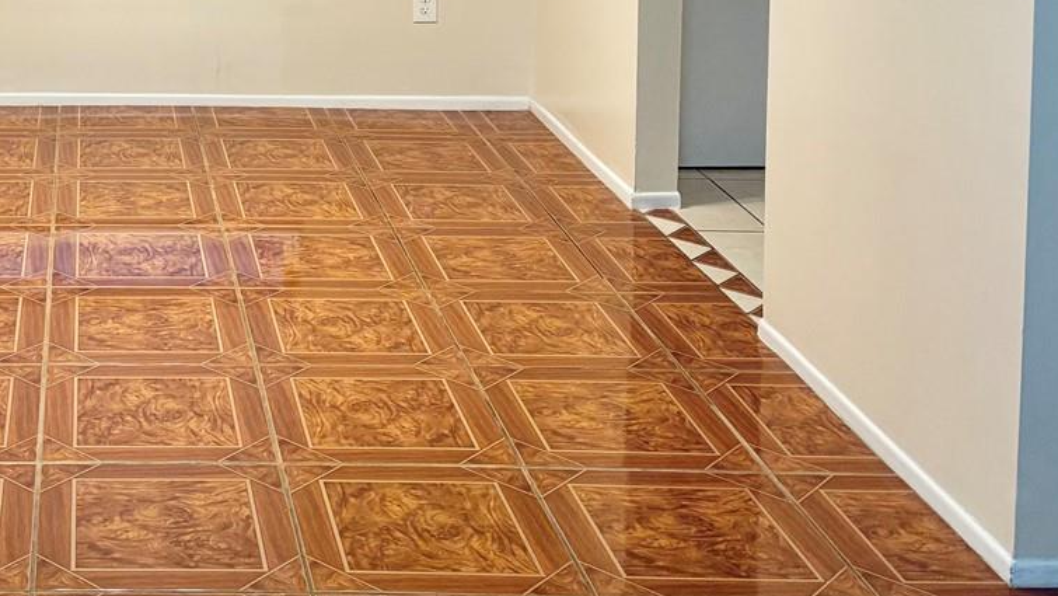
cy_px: -213
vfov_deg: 18.4
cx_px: 66
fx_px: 1684
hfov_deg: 32.8
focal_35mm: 60
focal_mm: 5.96
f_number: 1.6
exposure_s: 1/120
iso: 160
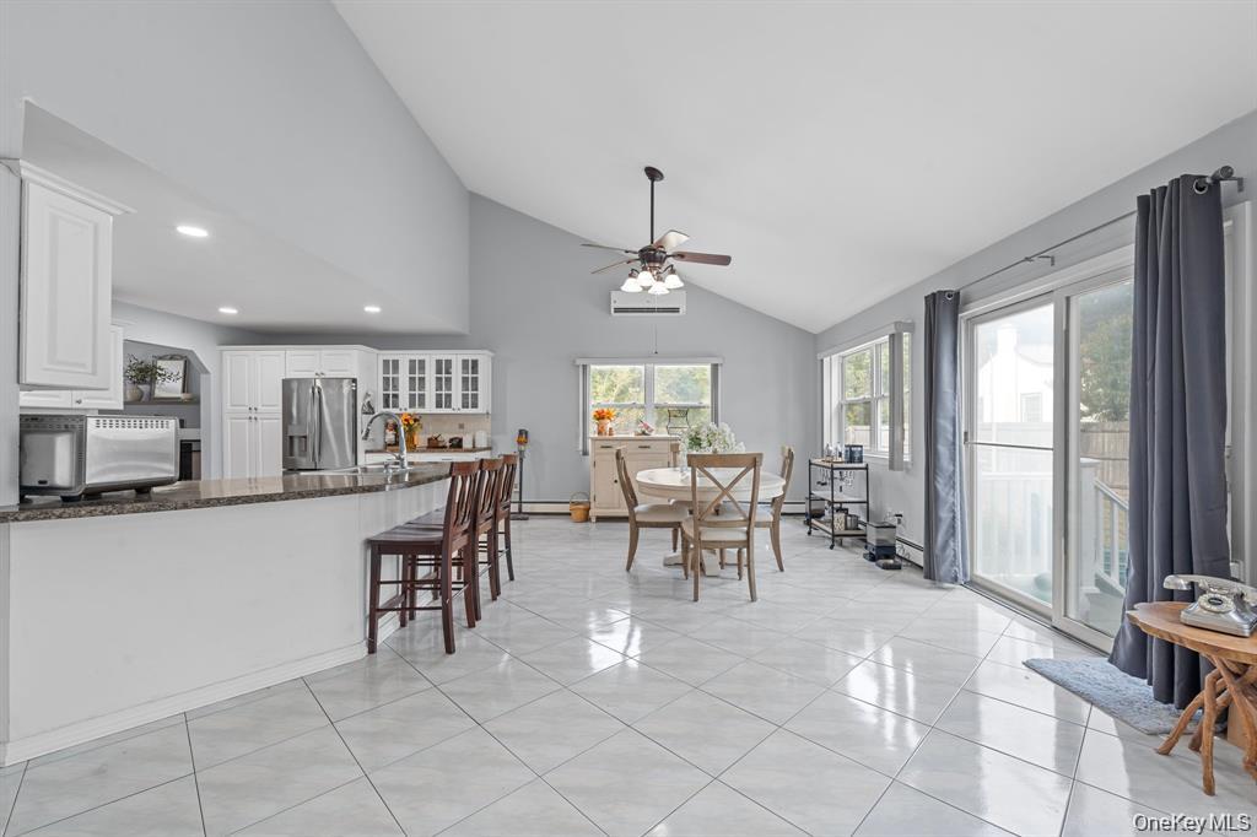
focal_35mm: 14
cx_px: 628
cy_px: 418
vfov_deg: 81.2
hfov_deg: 104.3
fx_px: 489
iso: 250
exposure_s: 1/2
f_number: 10
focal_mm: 14
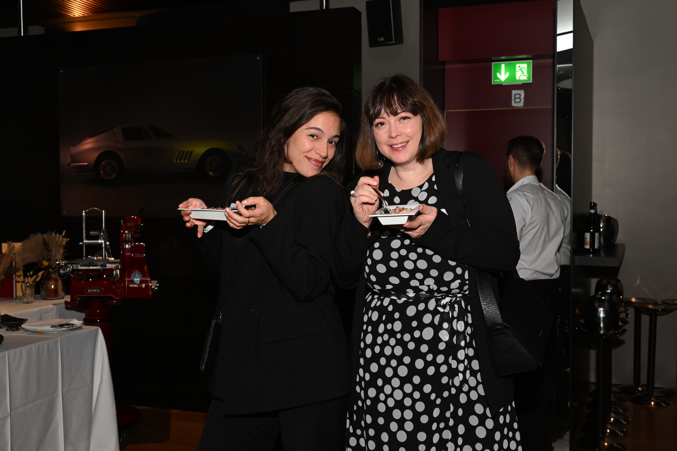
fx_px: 639
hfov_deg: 55.8
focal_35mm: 34
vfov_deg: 38.9
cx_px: 338
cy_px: 226
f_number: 6.3
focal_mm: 34
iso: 640
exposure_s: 1/60
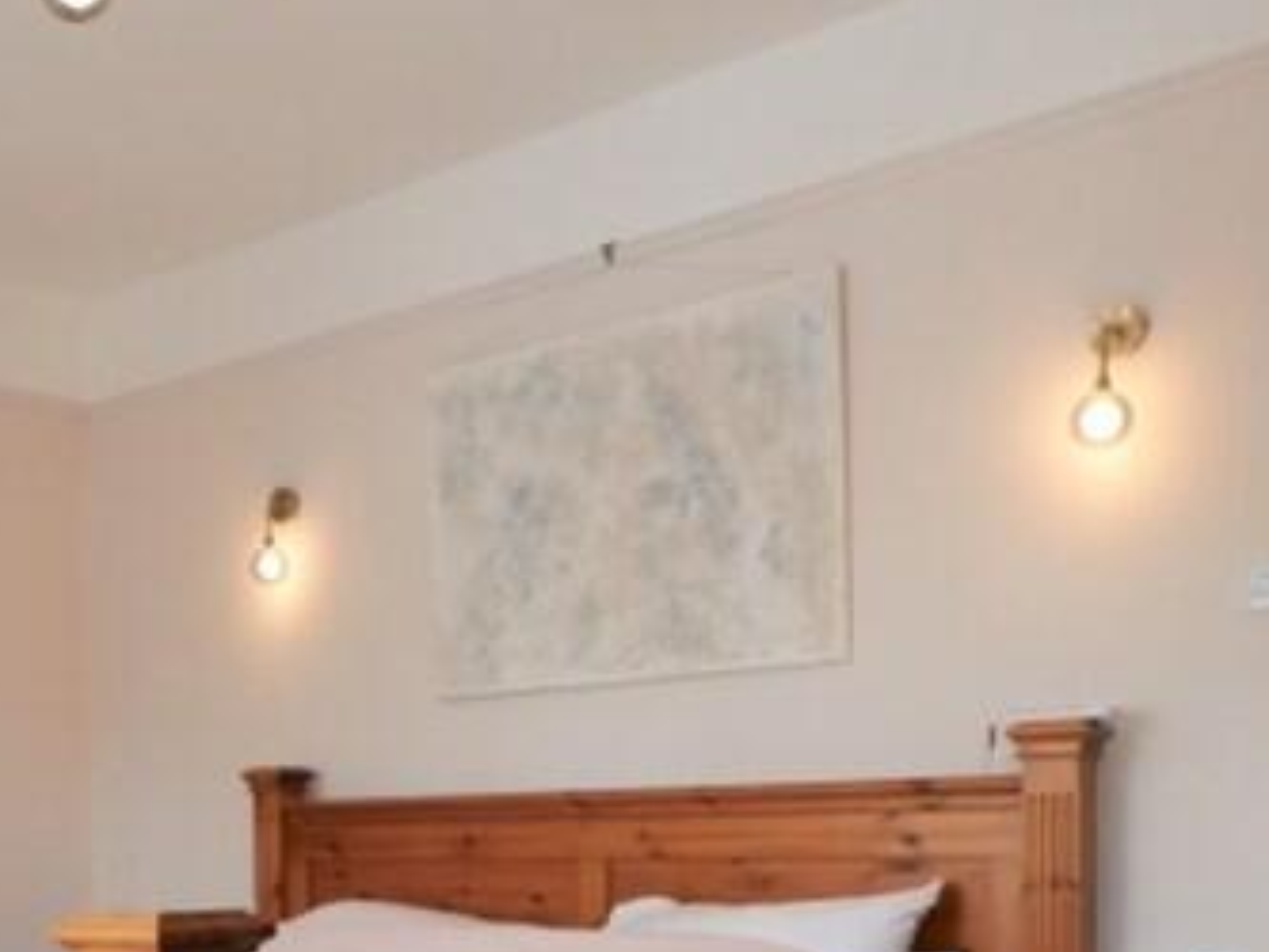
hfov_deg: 42.1
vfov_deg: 31.8
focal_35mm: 43
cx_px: 274
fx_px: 1577
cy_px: 885
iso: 500
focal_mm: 7
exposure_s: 1/60
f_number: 4
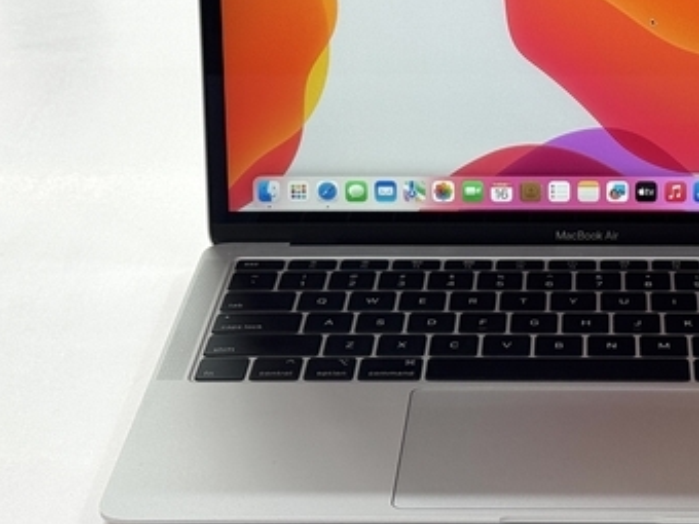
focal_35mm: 113
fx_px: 2282
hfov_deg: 17.2
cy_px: 29
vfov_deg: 13.0
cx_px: 586
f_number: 1.78
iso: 50
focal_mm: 6.76
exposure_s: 1/174
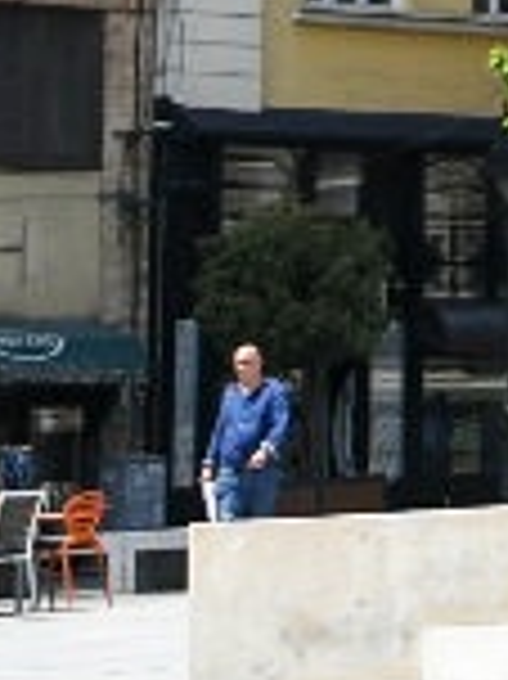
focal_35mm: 268
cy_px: -1162
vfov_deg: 6.8
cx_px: 1830
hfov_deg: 5.1
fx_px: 5251
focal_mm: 26
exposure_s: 1/5000
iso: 250
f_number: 2.8
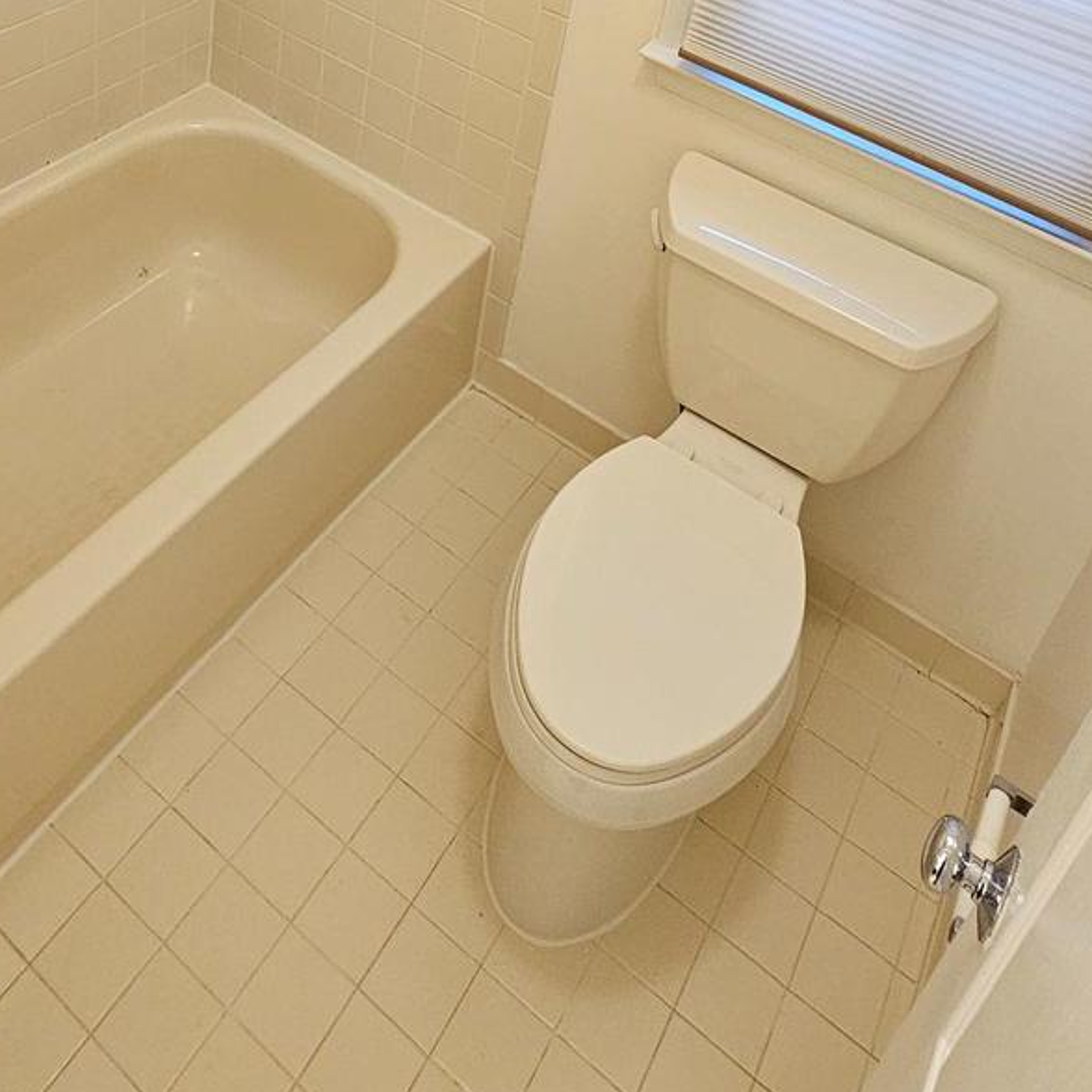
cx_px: 516
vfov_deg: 43.9
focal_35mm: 30
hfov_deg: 54.0
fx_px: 1071
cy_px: -59
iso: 250
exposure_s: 1/60
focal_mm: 2.2
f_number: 2.2
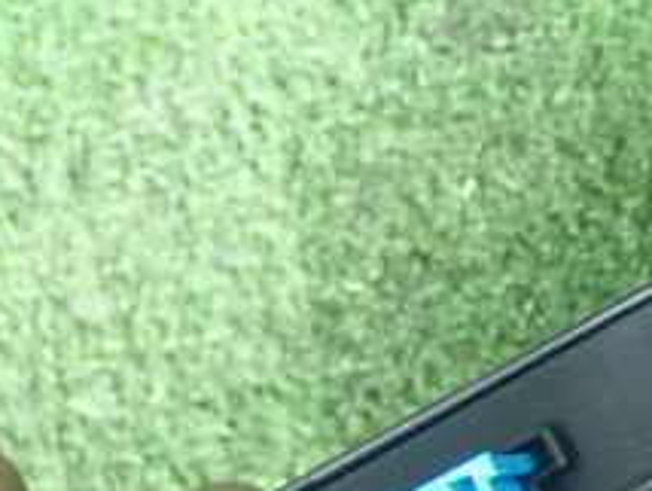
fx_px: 2640
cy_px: 284
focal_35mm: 140
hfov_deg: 13.6
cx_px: 835
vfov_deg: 10.6
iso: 800
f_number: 3.2
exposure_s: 1/25
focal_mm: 9.01
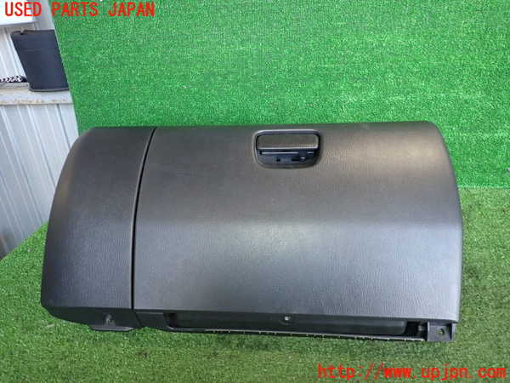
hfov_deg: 69.4
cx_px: 255
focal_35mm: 25
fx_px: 368
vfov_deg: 54.9
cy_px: 192
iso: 400
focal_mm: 4.5
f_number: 2
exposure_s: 1/100
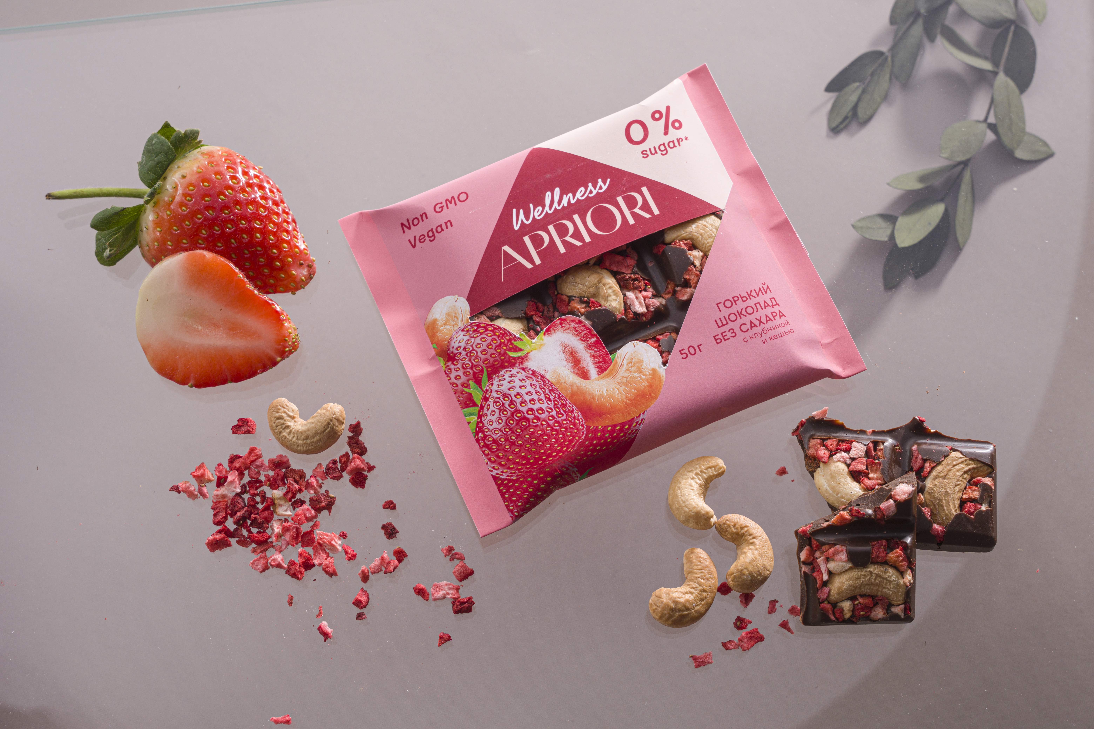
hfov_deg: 35.1
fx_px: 1732
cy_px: 364
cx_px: 547
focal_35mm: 57
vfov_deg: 23.8
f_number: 9
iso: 100
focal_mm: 38.3
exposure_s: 1/160
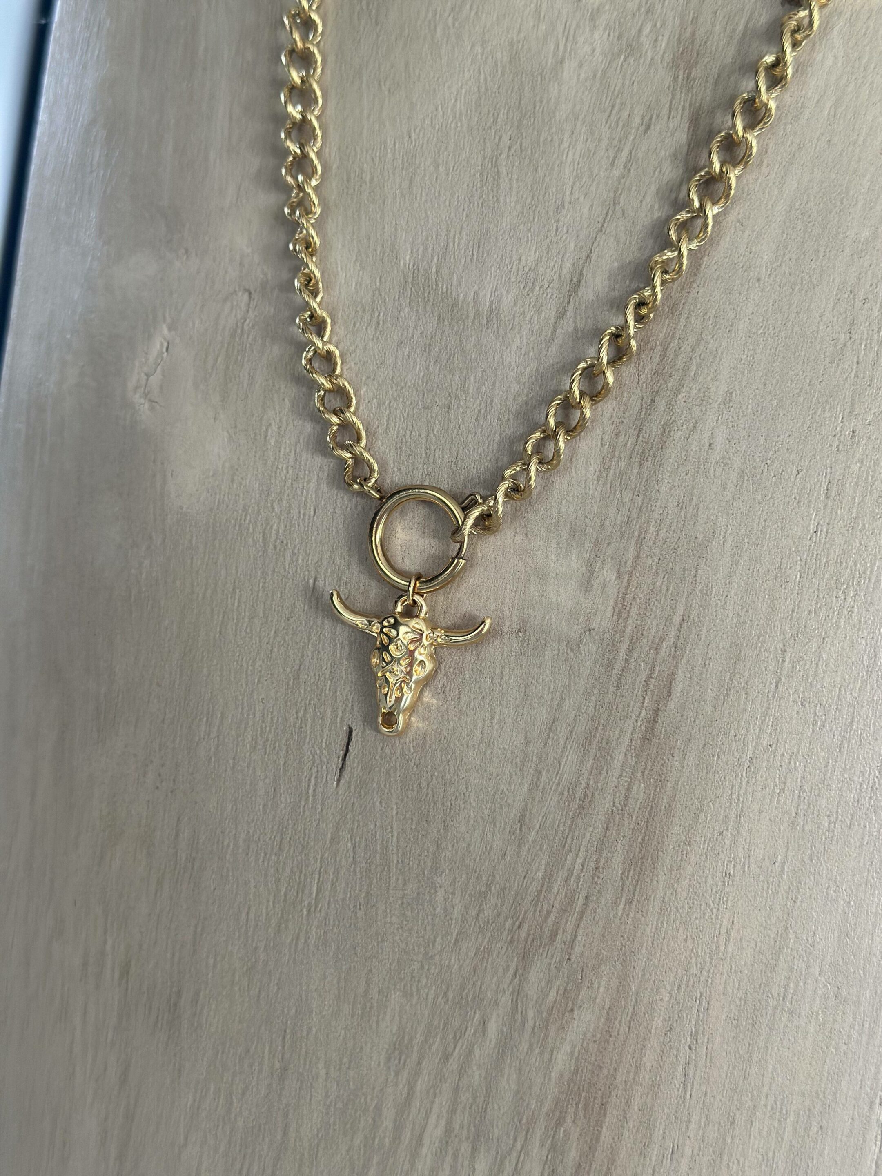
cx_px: 441
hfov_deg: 30.3
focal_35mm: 48
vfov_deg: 39.7
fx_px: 1631
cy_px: 588
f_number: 1.78
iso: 200
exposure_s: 1/60
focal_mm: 6.86
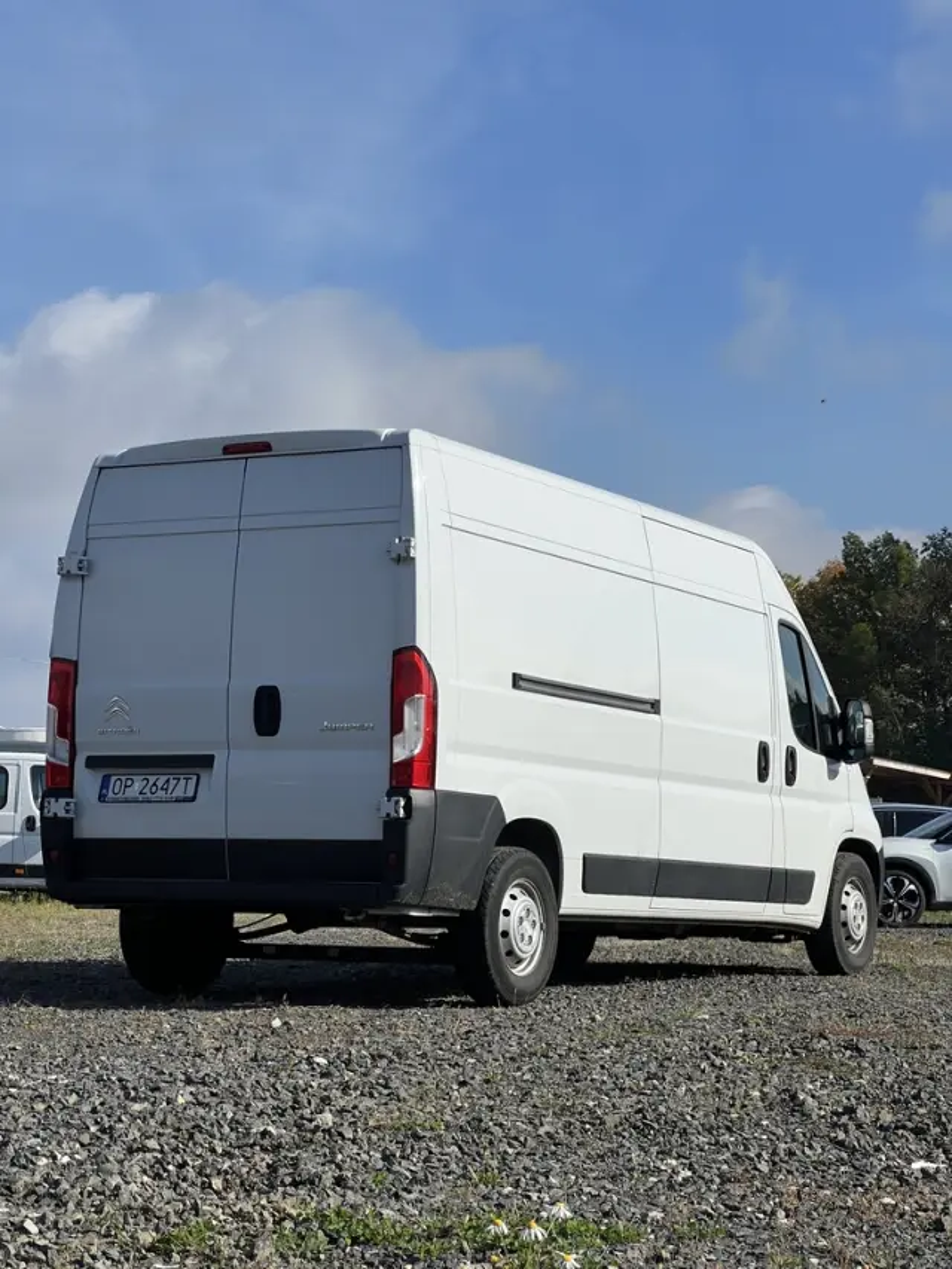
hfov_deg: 19.1
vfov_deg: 25.3
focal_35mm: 77
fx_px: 2823
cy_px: 634
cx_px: 476
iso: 32
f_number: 2.8
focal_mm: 9
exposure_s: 1/1193
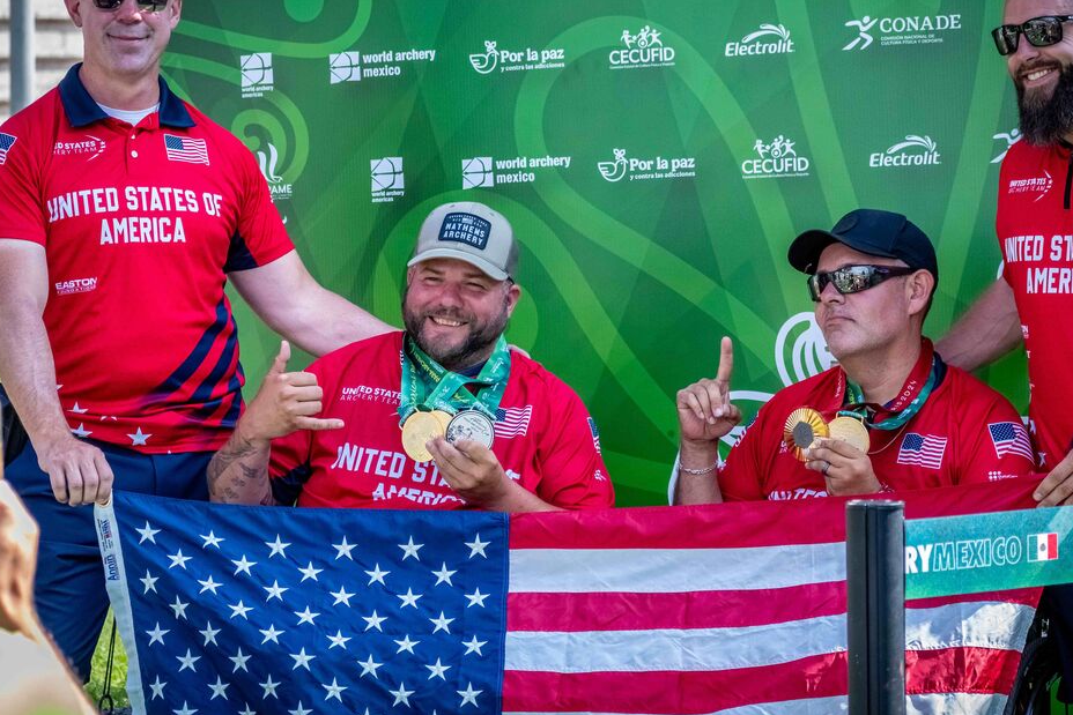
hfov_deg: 15.9
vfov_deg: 10.6
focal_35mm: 129
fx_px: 3845
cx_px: 604
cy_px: 344
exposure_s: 1/1250
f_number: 4.5
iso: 1000
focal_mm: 70
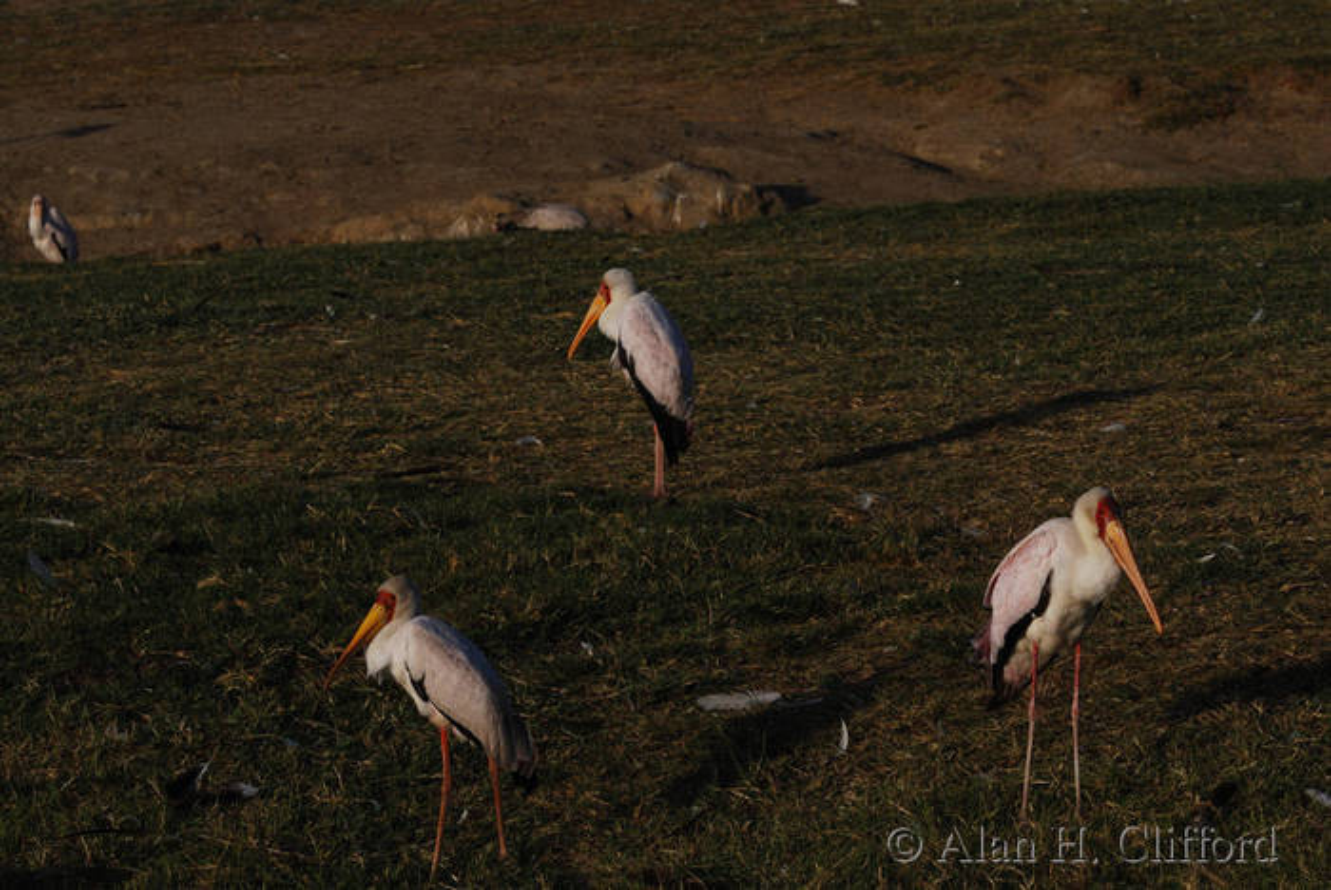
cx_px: 666
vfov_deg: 6.3
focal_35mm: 218
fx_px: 8048
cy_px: 445
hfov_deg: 9.5
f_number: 11
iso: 100
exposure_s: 1/250
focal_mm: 145
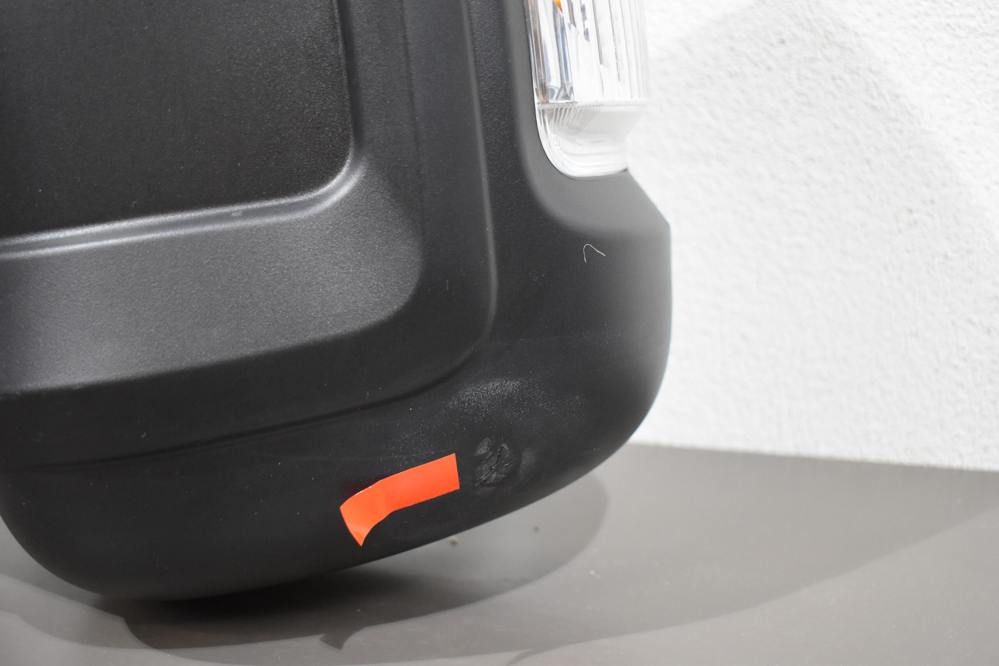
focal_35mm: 40
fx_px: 1124
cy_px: 333
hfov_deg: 47.9
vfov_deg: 33.0
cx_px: 500
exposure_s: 1/125
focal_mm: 27
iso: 2000
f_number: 4
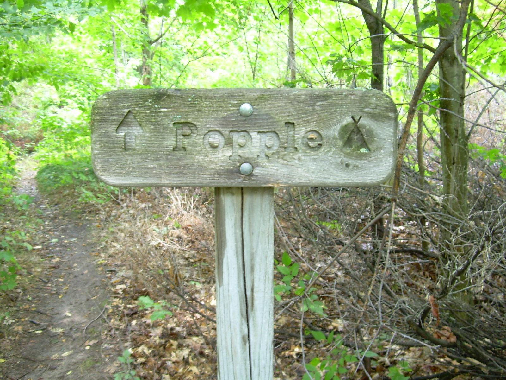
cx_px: 253
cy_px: 190
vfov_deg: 37.7
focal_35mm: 38
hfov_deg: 49.0
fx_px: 555
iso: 50
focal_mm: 6.3
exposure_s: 1/11.3
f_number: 2.8
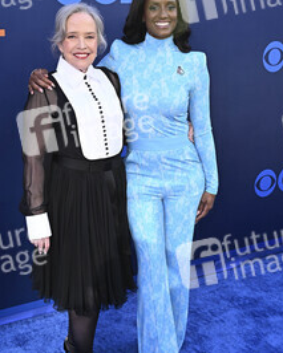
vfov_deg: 34.1
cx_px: 124
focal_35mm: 55
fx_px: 576
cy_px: 191
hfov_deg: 27.6
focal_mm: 39
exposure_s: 1/200
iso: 320
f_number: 5.6
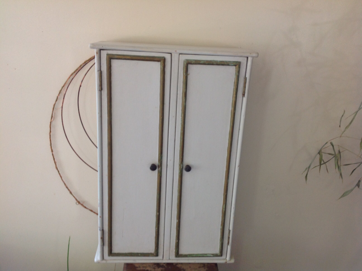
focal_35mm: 35
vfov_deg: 40.6
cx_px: 181
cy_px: 136
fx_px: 365
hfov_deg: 52.7
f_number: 2.4
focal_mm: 4.28
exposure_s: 1/15
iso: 64
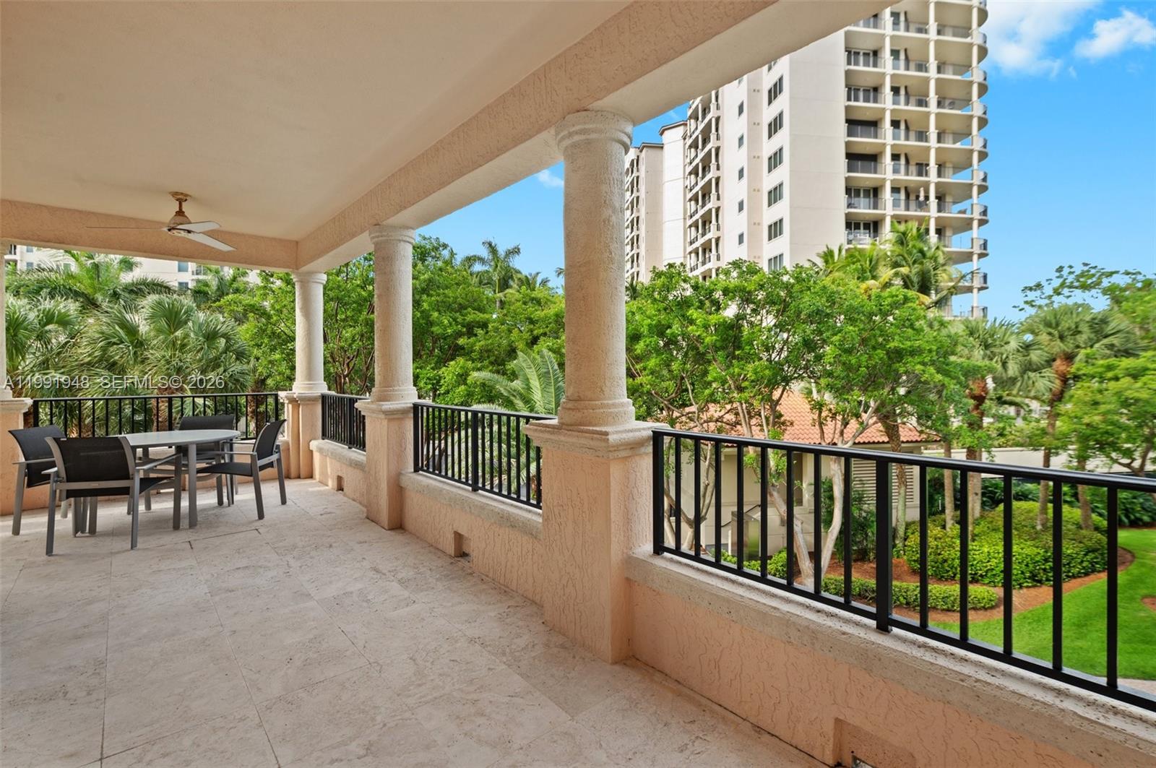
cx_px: 578
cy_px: 384
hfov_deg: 96.8
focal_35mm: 16
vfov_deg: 73.6
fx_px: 513
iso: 200
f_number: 8
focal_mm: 16
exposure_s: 1/60
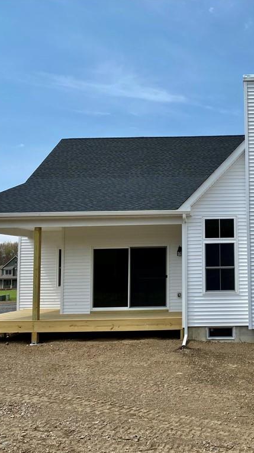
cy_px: 226
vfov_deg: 52.8
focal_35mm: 38
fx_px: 455
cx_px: 239
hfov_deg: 29.6
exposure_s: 1/3610
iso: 32
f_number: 1.8
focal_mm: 4.25
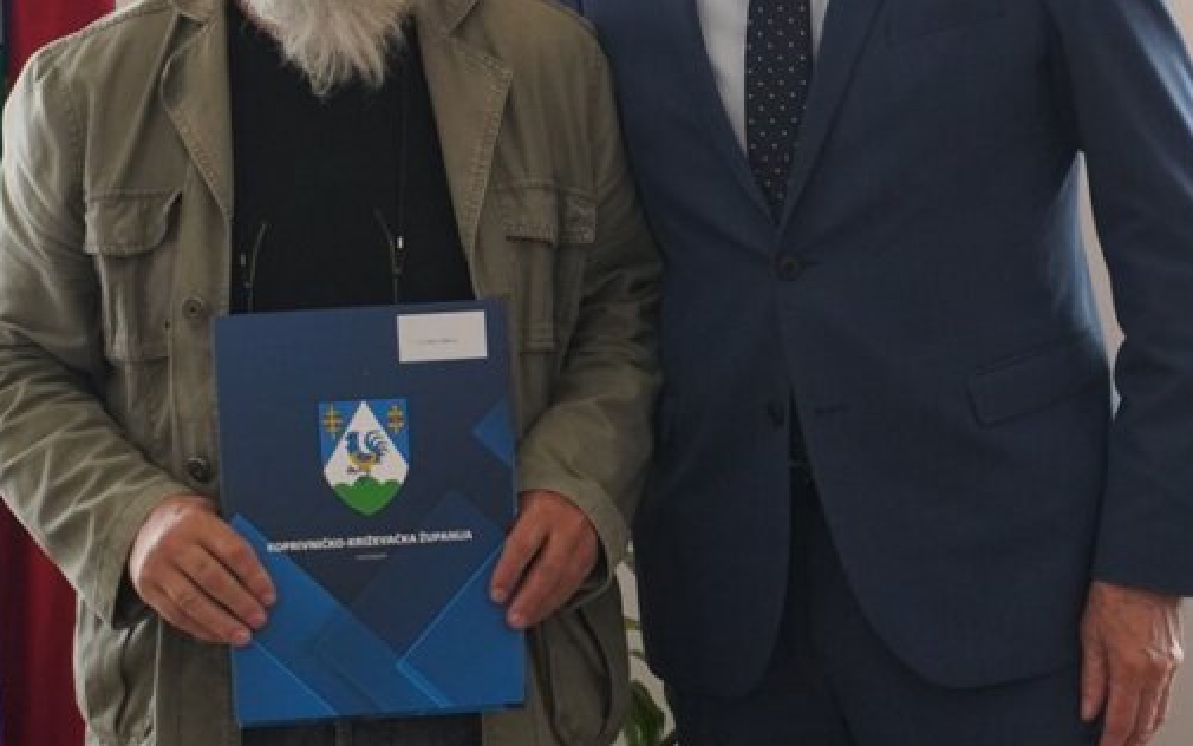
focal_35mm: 155
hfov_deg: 13.5
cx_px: 635
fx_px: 5041
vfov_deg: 8.5
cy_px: 143
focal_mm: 50
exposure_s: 1/200
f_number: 5.6
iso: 1250
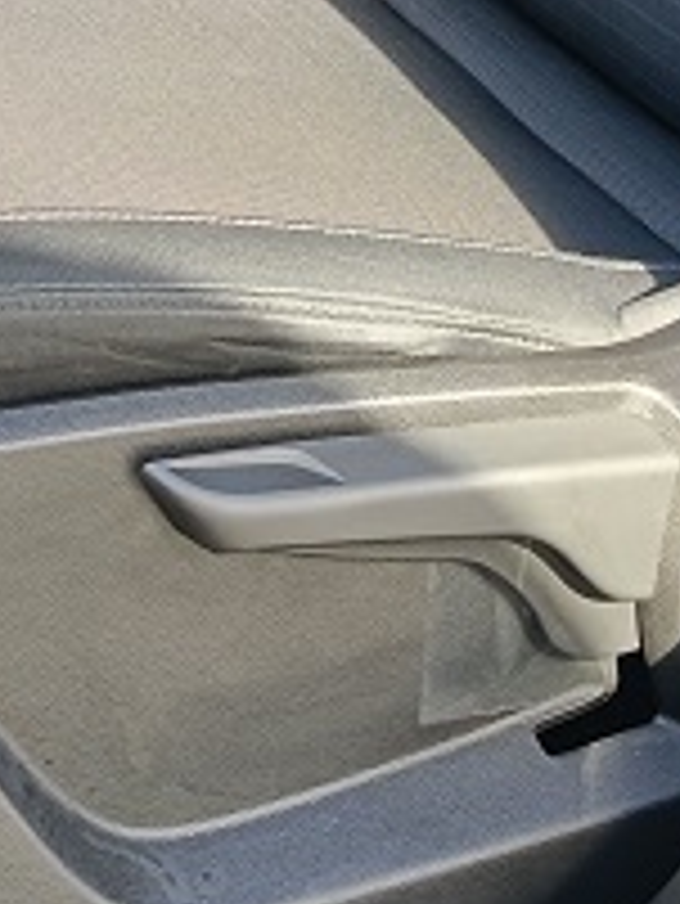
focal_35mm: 112
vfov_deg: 15.9
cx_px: 106
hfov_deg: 13.2
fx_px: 2930
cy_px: -499
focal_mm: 4.7
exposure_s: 1/120
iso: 160
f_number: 1.7
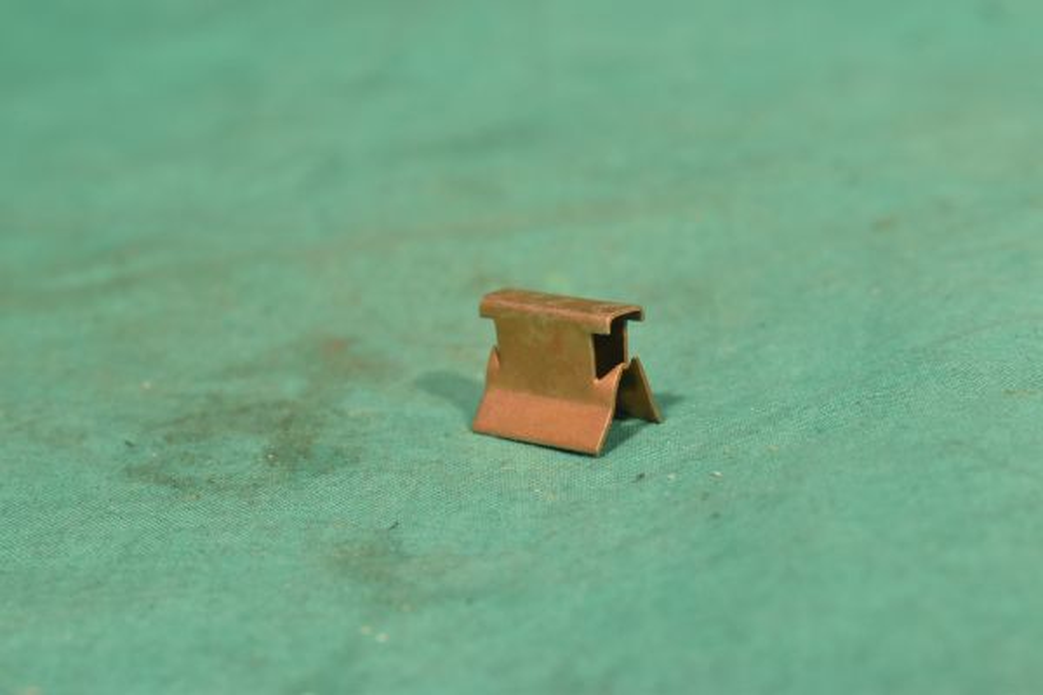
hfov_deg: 24.6
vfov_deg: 16.6
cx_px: 522
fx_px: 2390
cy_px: 348
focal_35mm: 82
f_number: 13
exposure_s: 1/100
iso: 1250
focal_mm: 55
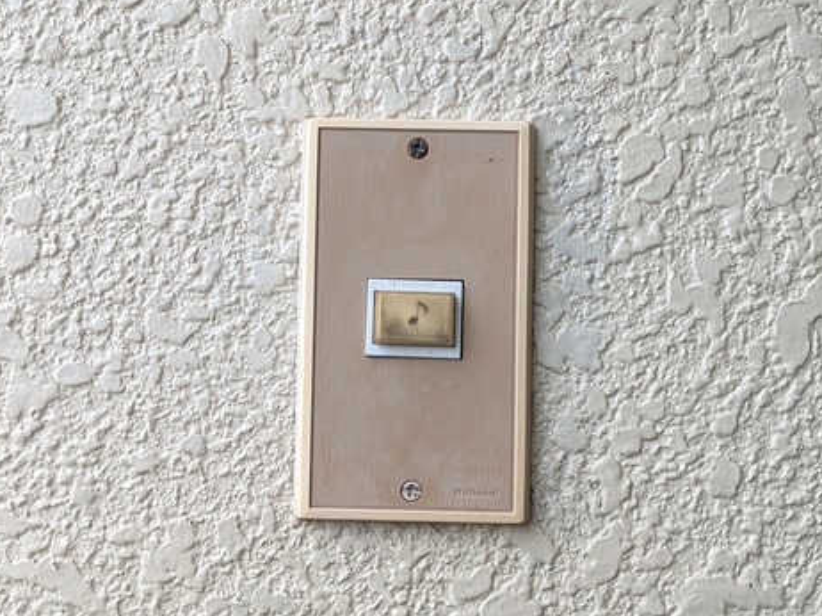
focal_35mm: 52
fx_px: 1234
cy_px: 292
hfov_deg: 36.8
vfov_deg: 28.0
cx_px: 404
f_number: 1.89
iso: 62
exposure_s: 1/239
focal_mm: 5.43
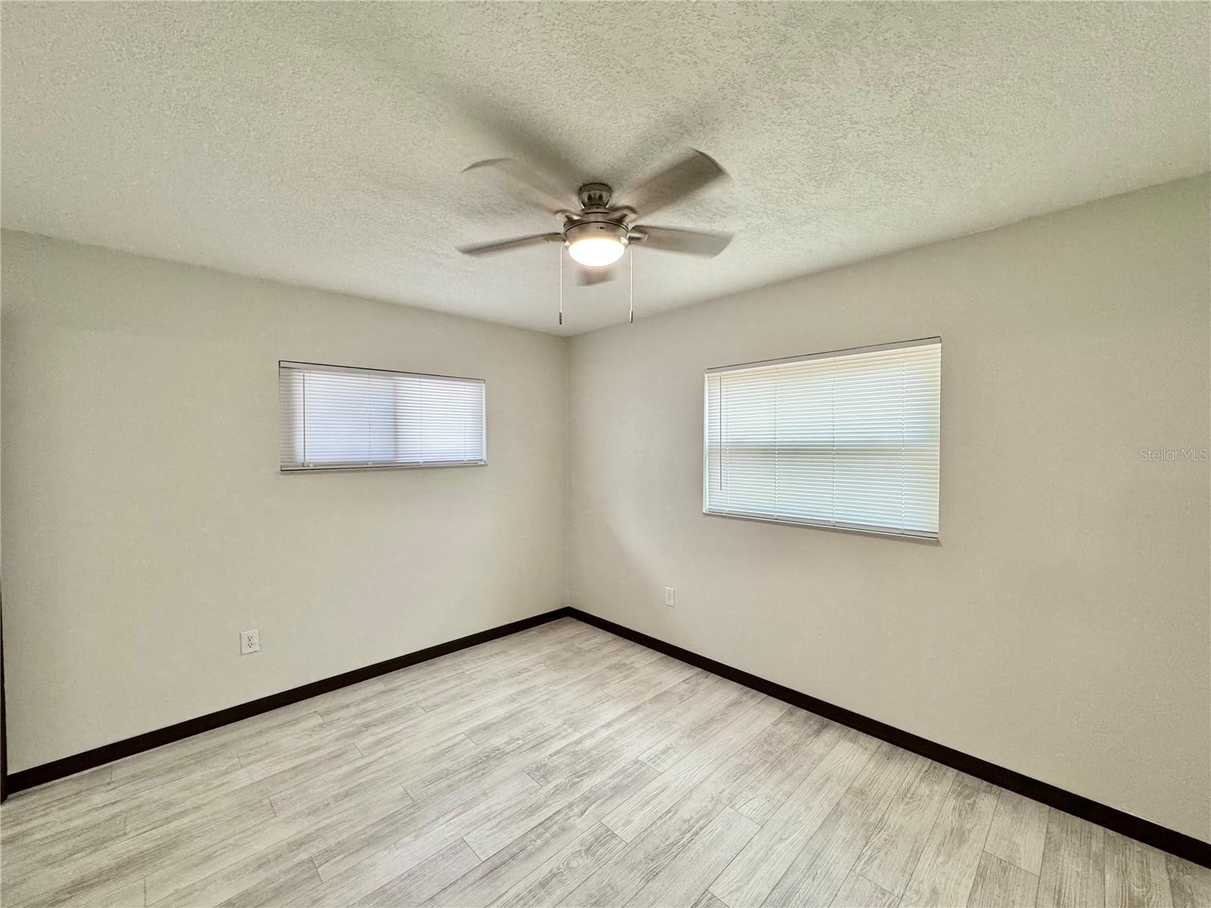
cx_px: 606
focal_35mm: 14
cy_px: 454
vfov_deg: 85.7
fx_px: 490
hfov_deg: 102.1
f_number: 2.2
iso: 160
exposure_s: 1/120
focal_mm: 2.22
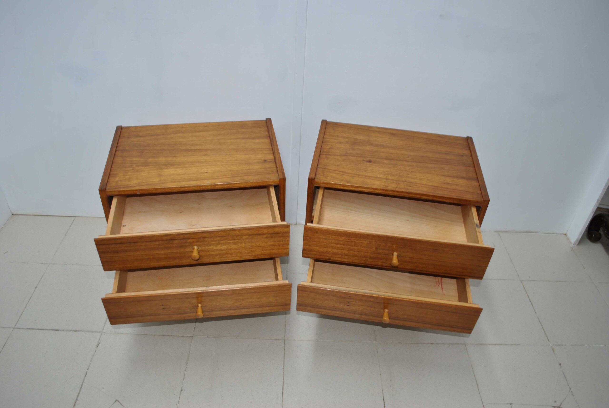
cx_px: 304
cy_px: 204
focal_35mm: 27
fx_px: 457
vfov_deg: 48.1
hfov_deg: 67.3
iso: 200
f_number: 3.5
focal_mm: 18
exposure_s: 1/20
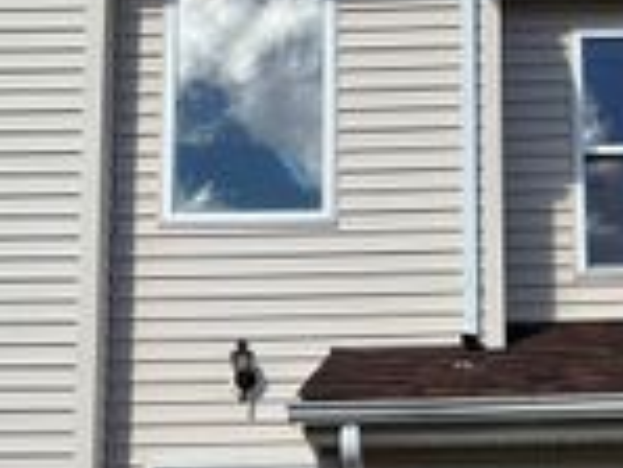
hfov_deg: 22.3
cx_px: 472
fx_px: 1567
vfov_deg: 16.5
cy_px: 516
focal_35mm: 87
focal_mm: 5.96
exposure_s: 1/5348
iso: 50
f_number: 1.6
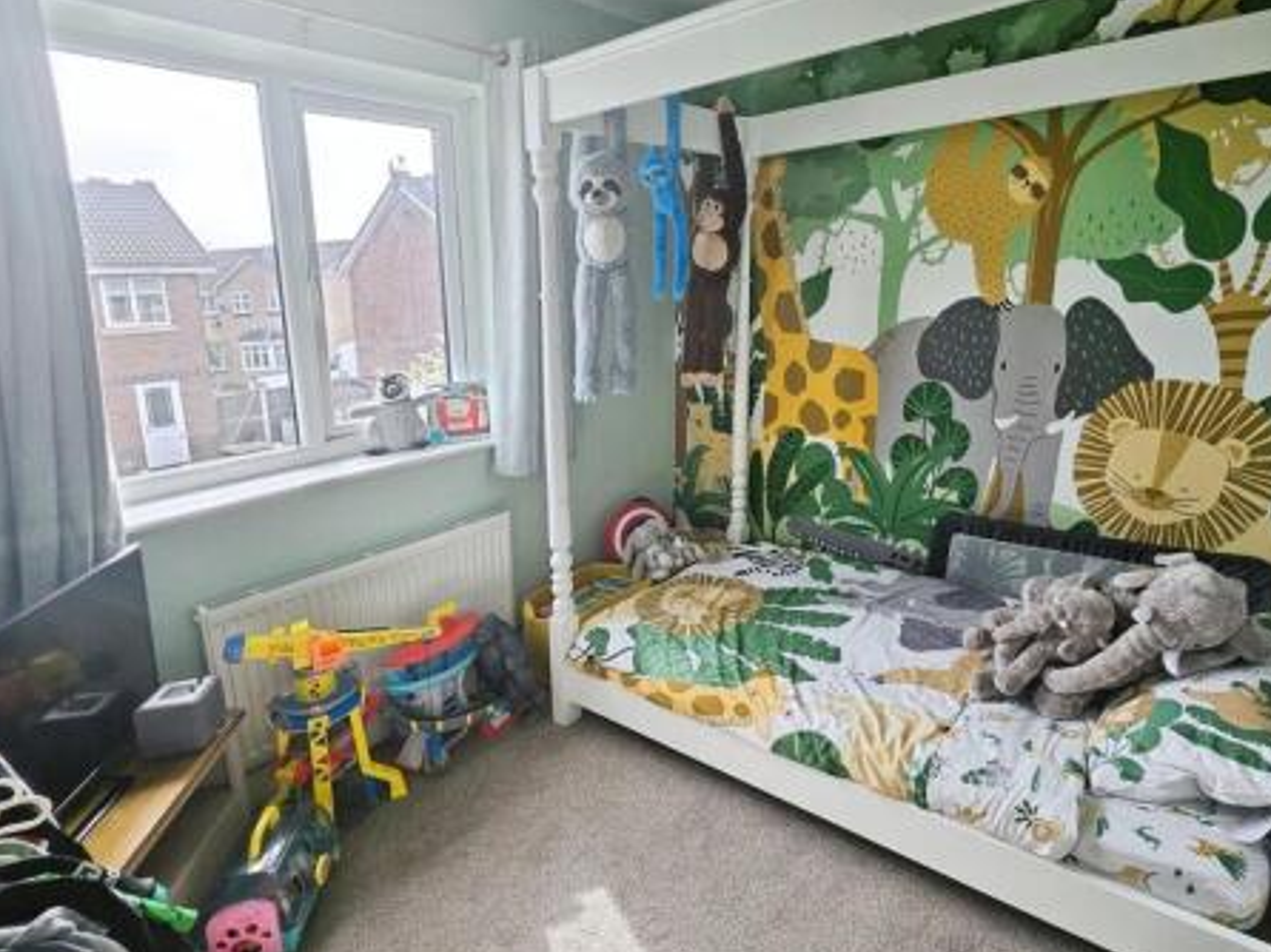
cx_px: 797
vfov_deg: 74.0
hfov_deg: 89.2
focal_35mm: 17
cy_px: 563
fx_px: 624
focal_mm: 1.7
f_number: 2.2
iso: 40
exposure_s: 1/100
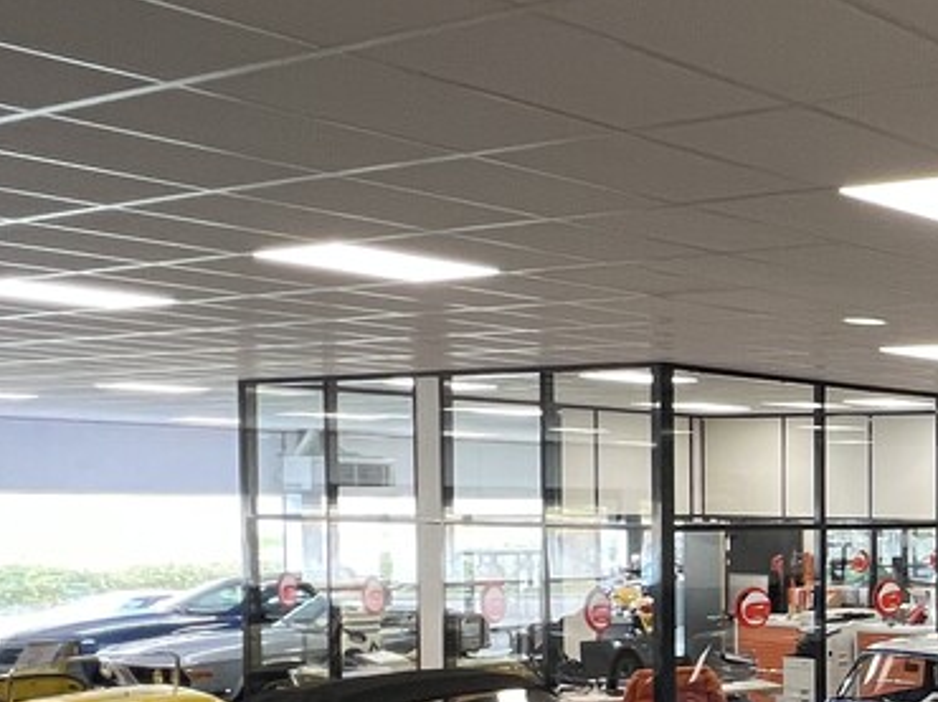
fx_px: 1219
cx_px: 1437
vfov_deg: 31.4
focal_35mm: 45
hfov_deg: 27.4
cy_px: 547
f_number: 1.8
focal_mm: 1.57
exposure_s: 1/50
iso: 160
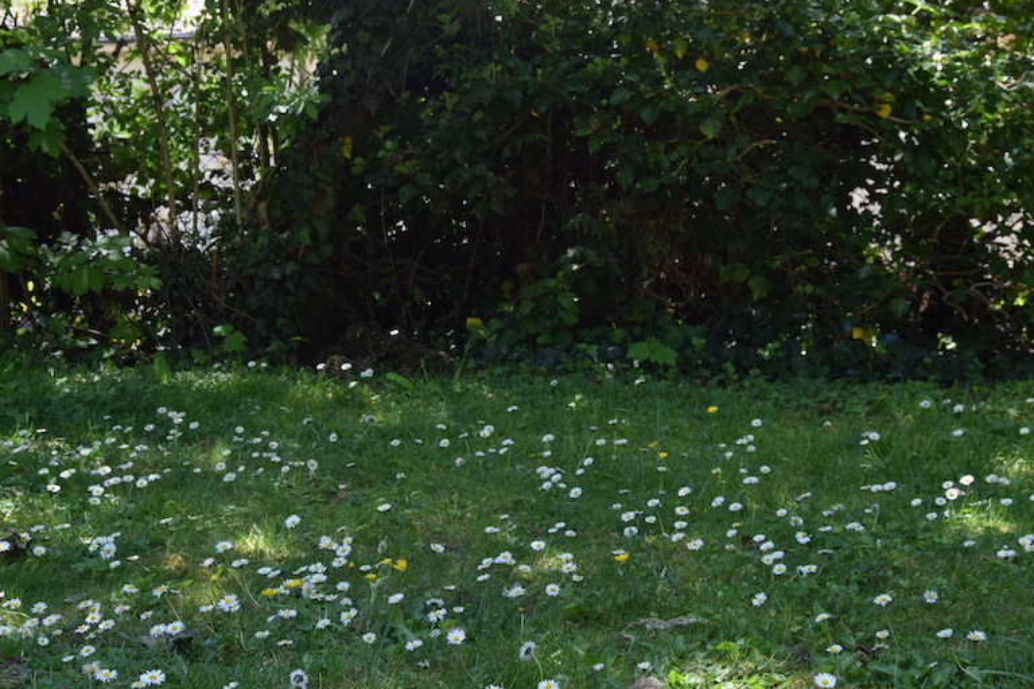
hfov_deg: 33.4
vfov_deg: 22.6
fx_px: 1723
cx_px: 463
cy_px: 260
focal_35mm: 60
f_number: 8
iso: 200
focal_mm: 30
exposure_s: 1/100
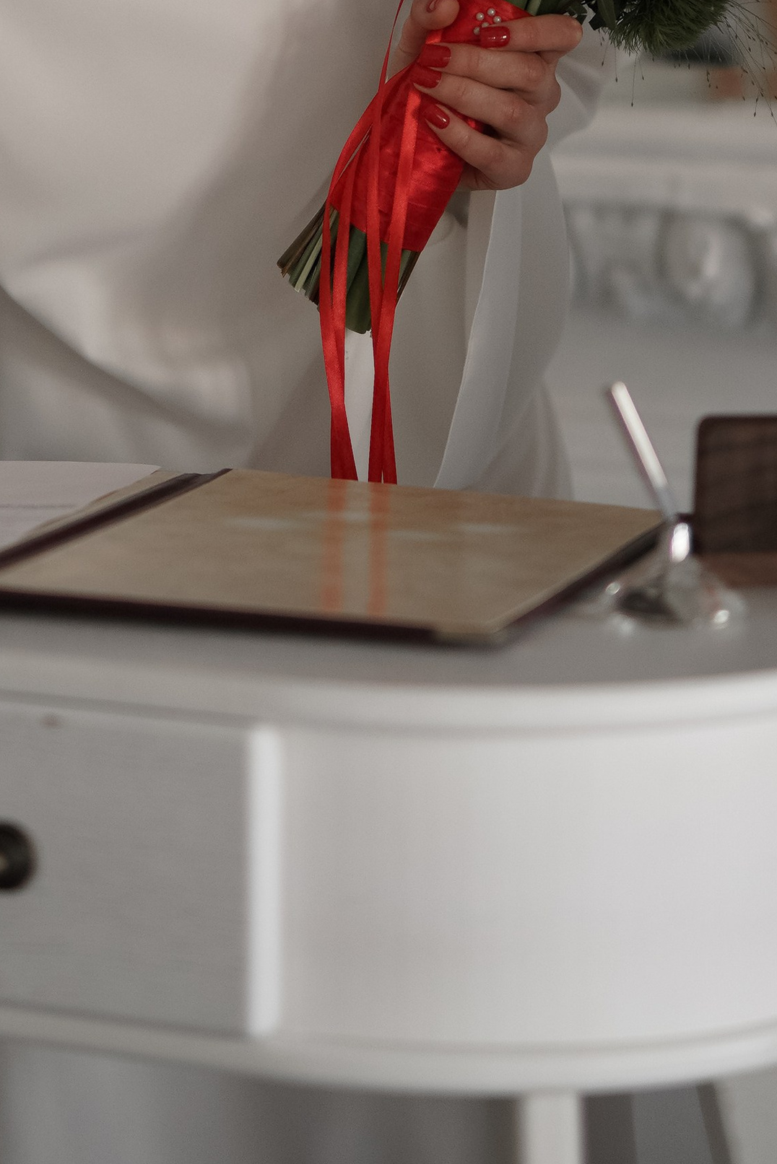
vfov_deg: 16.6
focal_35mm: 119
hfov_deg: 11.5
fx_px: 3851
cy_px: -133
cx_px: 266
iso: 640
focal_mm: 50
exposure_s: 1/320
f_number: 1.4
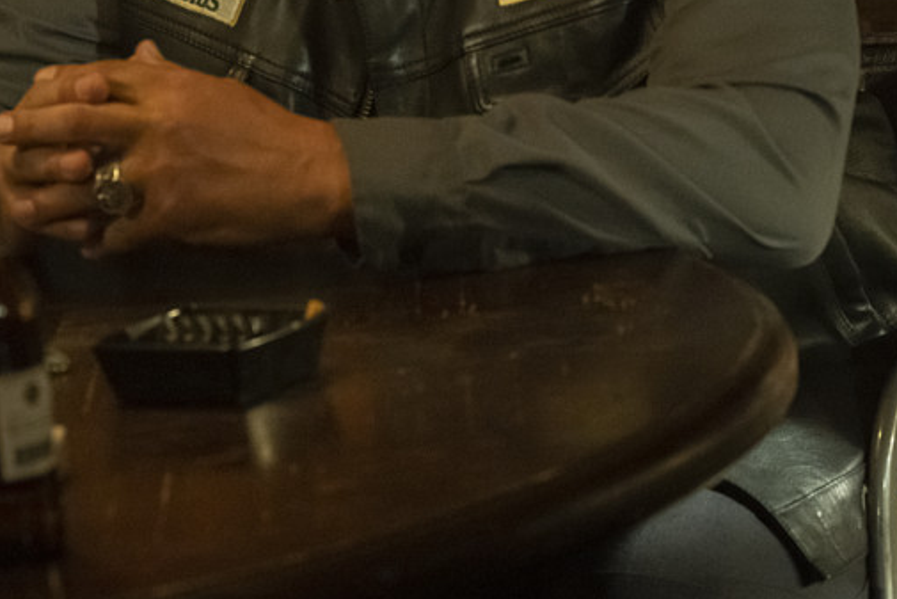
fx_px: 5234
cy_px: -75
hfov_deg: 9.8
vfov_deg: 6.5
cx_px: 696
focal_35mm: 210
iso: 5000
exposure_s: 1/100
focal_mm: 93
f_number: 5
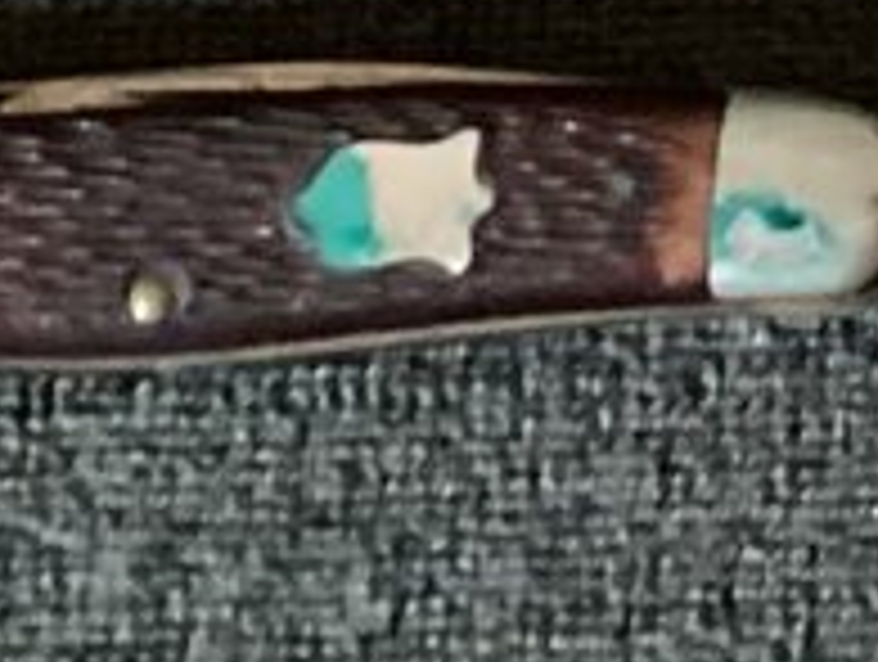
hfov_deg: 7.6
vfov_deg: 5.9
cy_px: -1187
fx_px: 6099
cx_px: 2218
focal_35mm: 240
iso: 640
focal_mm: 3.3
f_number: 2.4
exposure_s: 1/30
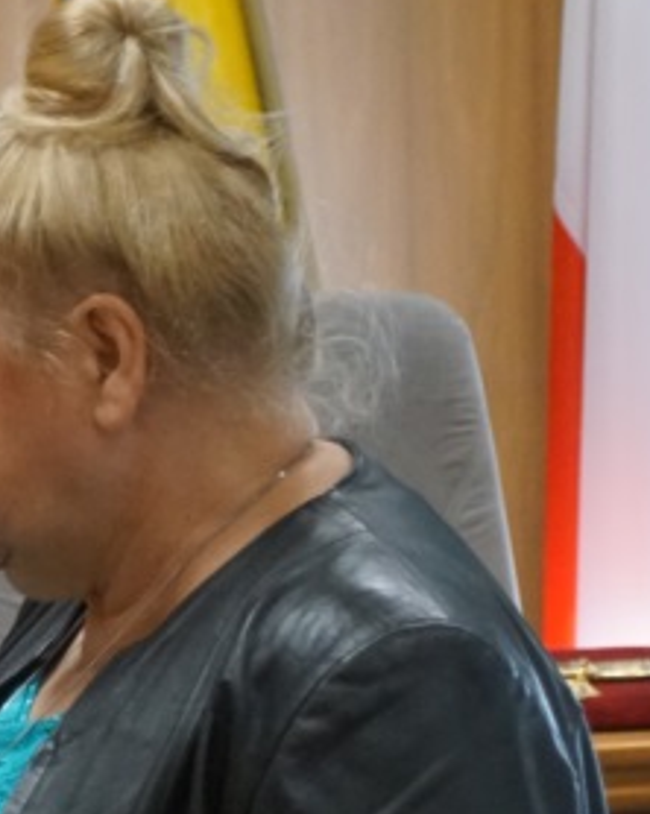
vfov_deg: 6.4
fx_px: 7318
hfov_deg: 5.0
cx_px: -524
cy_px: 704
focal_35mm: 304
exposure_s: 1/160
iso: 3200
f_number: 5
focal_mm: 60
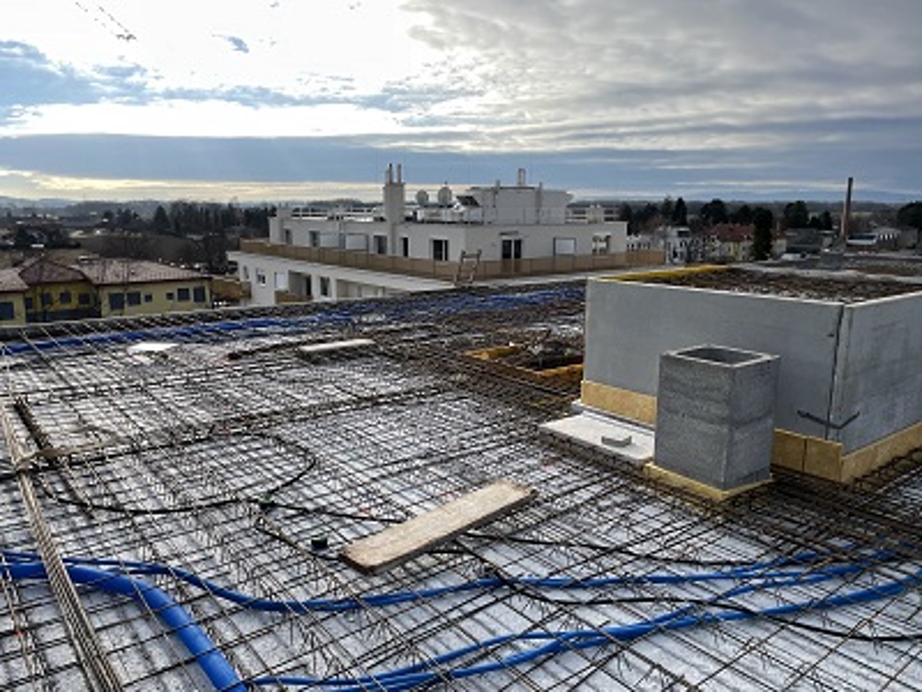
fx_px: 693
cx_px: 461
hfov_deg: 67.3
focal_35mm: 26
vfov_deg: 53.1
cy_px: 346
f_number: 1.6
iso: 32
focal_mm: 4.2
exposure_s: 1/5051
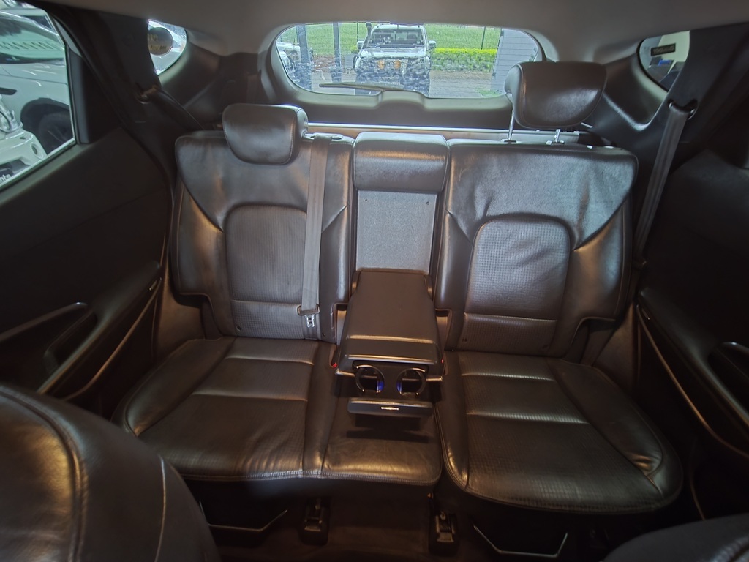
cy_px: 281
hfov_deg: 106.2
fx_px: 281
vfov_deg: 89.9
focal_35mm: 13
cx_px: 374
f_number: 2.2
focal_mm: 2.2
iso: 1000
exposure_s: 1/8.33
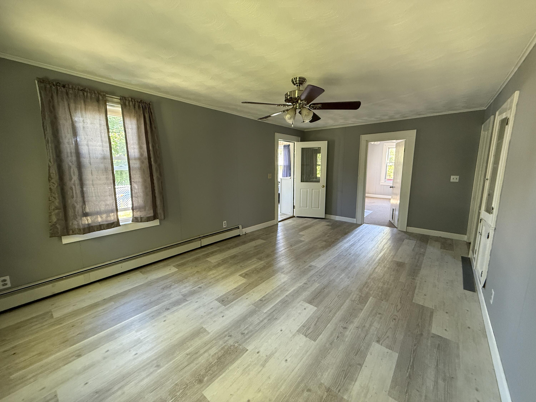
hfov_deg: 102.1
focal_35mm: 14
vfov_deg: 85.7
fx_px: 217
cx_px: 268
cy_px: 201
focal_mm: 2.22
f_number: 2.2
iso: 400
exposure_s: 1/60
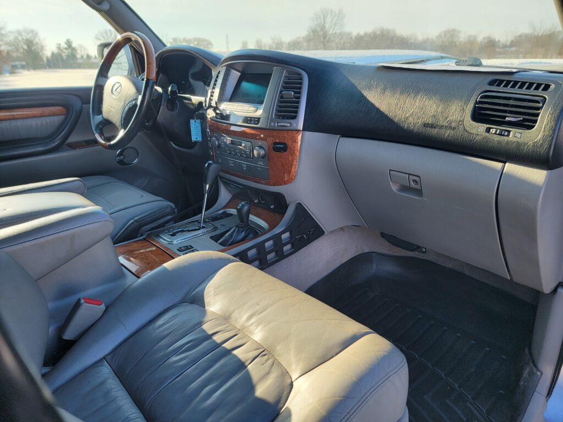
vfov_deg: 56.8
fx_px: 390
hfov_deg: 71.6
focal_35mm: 24
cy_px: 211
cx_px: 282
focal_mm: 6.7
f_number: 1.8
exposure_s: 1/132
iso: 16
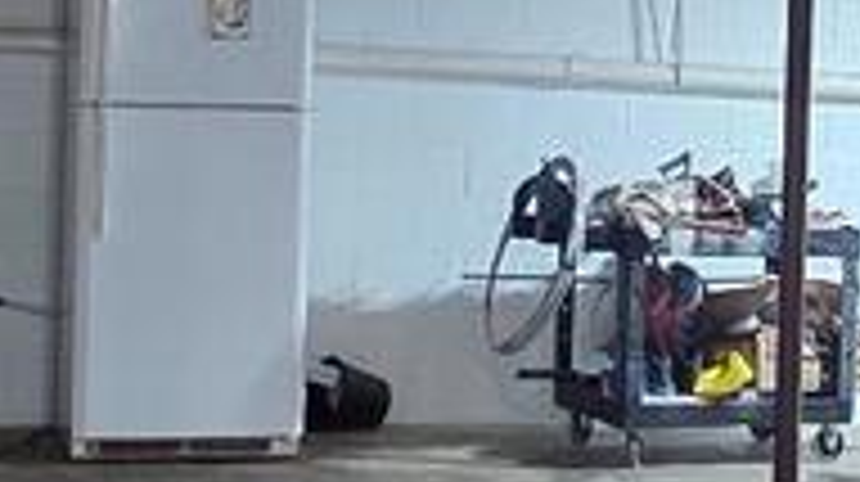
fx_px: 2438
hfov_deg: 19.8
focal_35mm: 107
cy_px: 45
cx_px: 680
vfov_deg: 11.2
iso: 500
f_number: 2.2
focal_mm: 2.2
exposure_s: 1/60
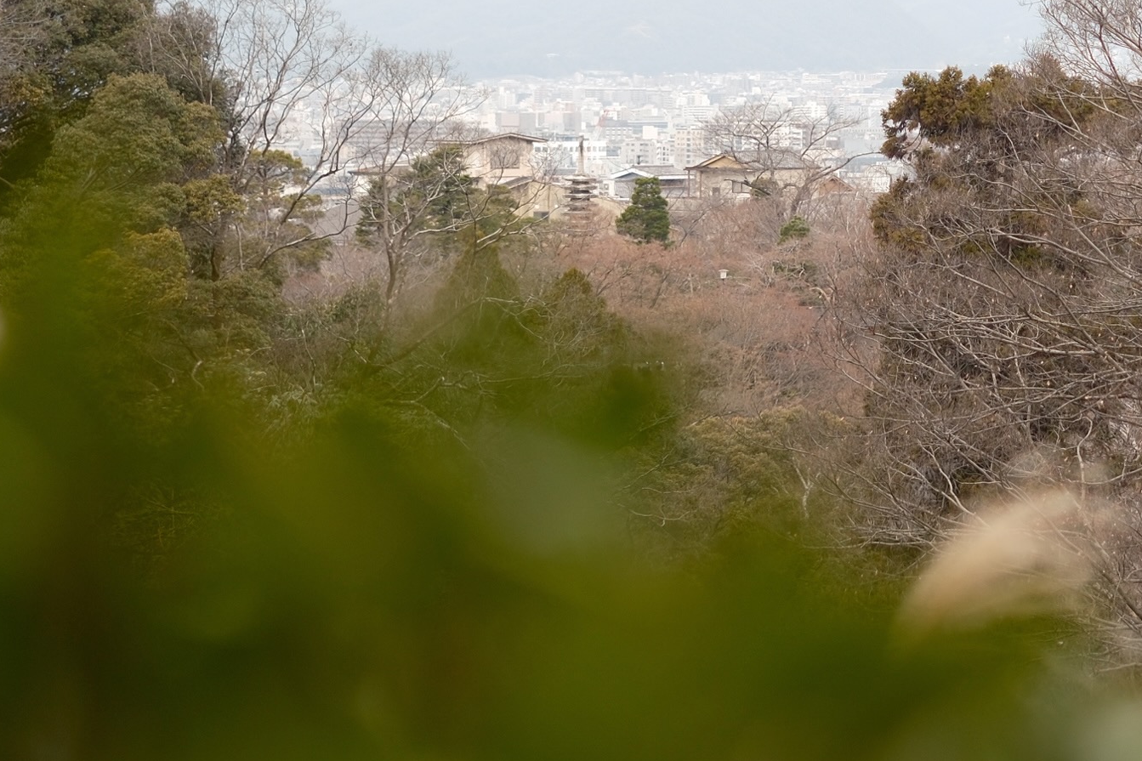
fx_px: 4535
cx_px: 1023
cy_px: 51
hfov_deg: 14.2
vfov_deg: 9.5
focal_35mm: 143
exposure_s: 1/850
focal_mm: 33
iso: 125
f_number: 1.4
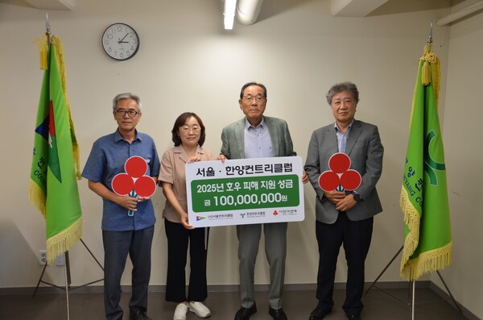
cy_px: 160
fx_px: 422
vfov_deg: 41.5
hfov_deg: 59.6
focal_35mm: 32
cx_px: 242
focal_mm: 21
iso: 400
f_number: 5
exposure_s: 1/100
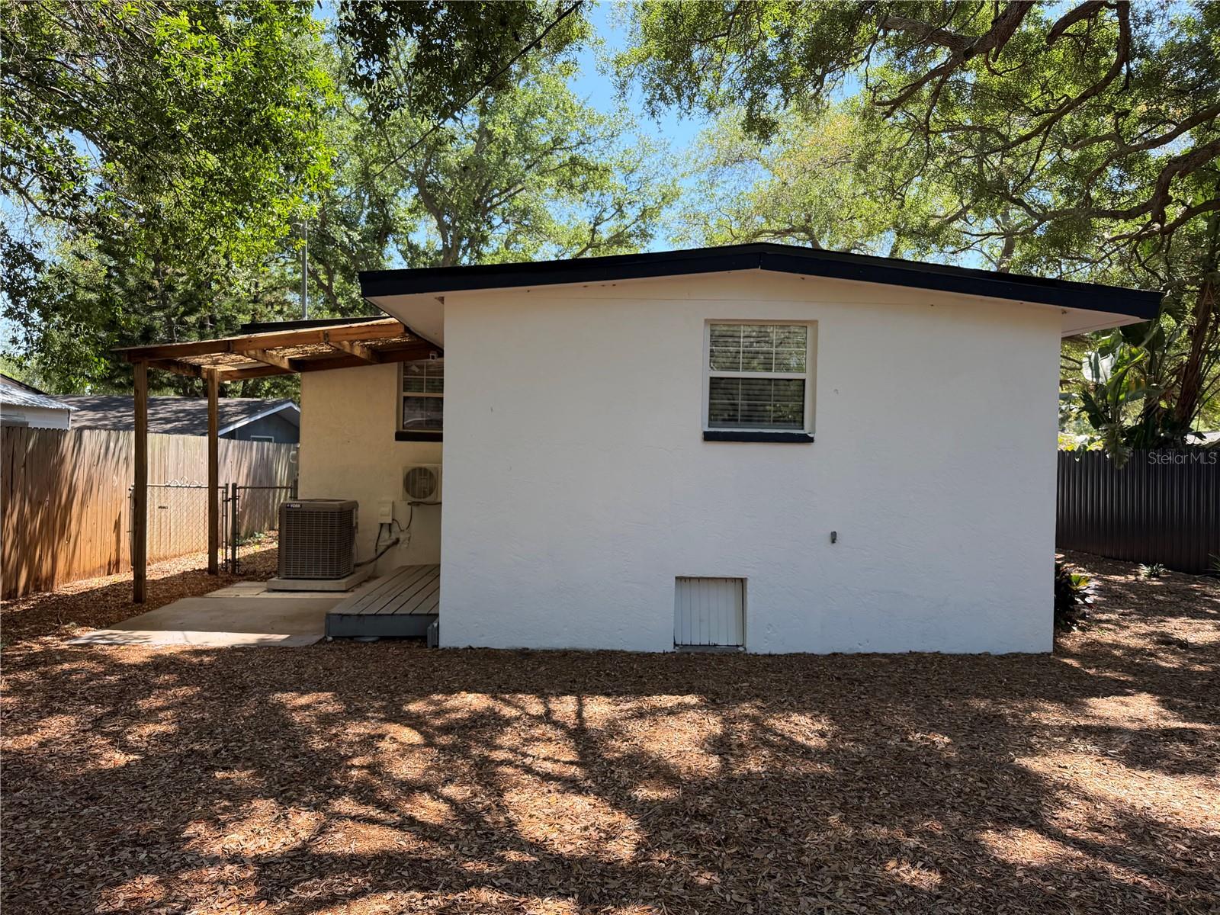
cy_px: 458
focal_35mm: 24
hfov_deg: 71.6
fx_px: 846
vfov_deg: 56.8
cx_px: 610
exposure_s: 1/868
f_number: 1.78
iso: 100
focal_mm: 6.76
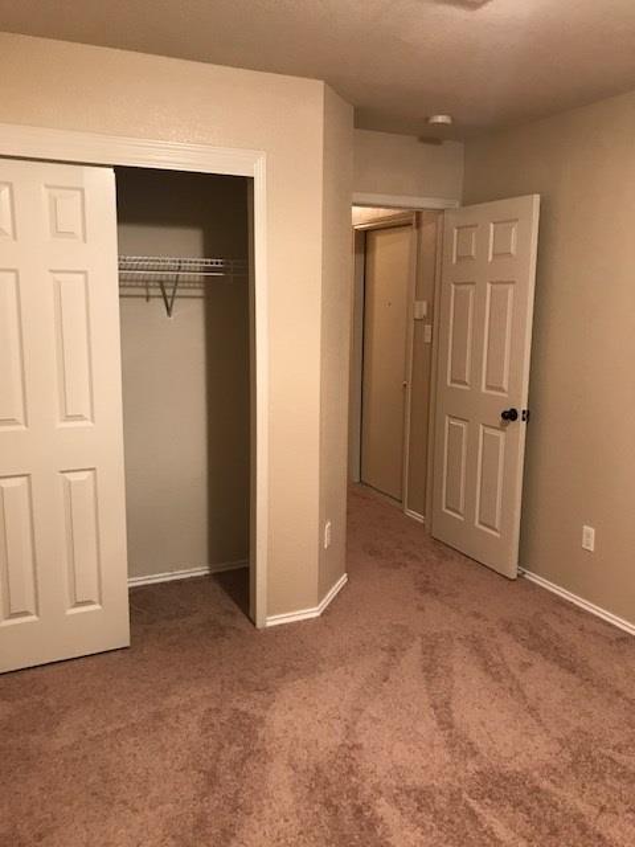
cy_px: 424
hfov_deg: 49.7
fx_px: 685
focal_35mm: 28
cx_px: 318
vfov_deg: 63.4
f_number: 1.8
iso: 64
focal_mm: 3.99
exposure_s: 1/15
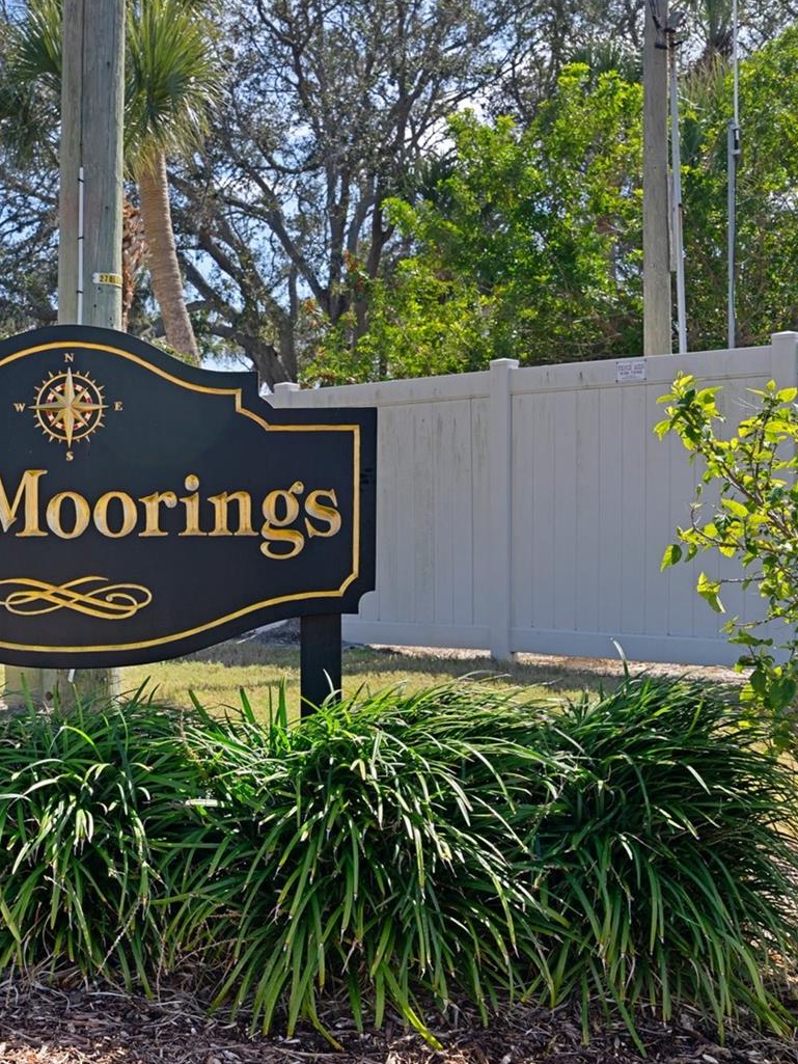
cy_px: 516
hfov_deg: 27.5
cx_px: 75
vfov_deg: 37.5
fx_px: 1567
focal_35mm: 51
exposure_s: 1/50
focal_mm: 34
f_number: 8
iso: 320
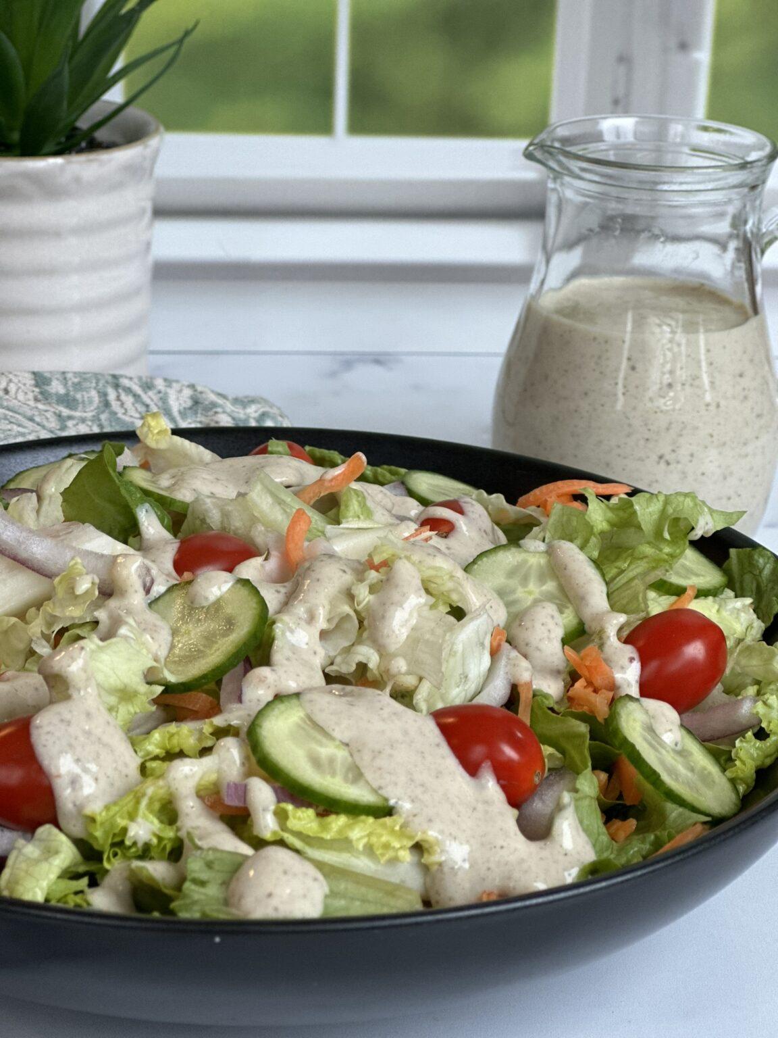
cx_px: 389
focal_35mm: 77
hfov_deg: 19.1
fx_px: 2307
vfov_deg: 25.3
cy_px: 519
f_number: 2.8
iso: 160
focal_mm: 9
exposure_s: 1/120
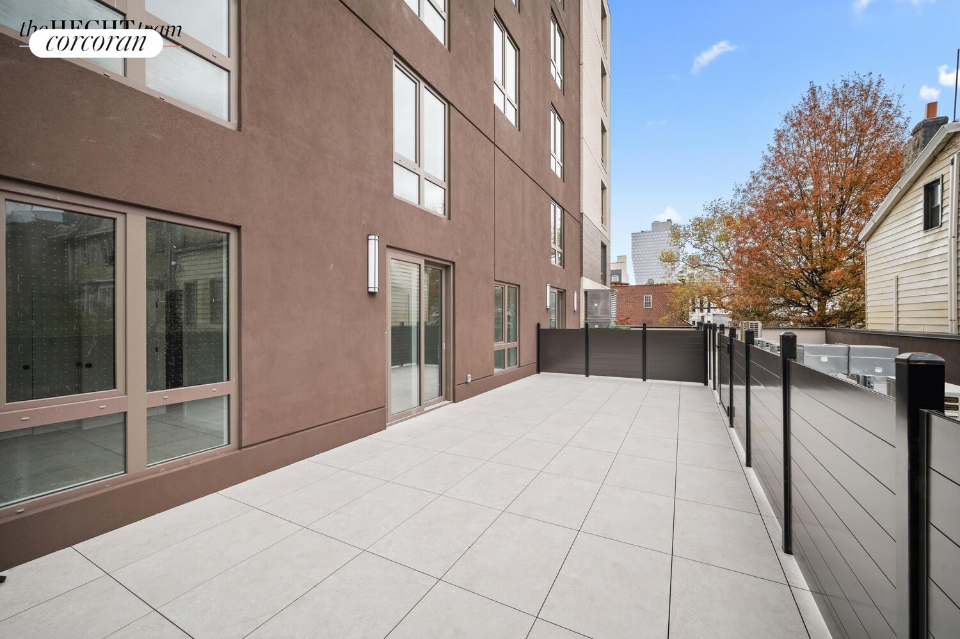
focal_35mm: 14
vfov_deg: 81.1
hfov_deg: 104.3
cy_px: 320
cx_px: 480
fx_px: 373
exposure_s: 1/50
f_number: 11
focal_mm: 14
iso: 400
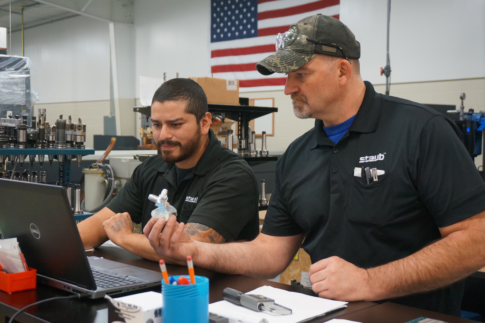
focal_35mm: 50
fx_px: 666
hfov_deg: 40.0
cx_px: 242
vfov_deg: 27.2
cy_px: 162
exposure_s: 1/160
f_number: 5
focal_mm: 33
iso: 1600
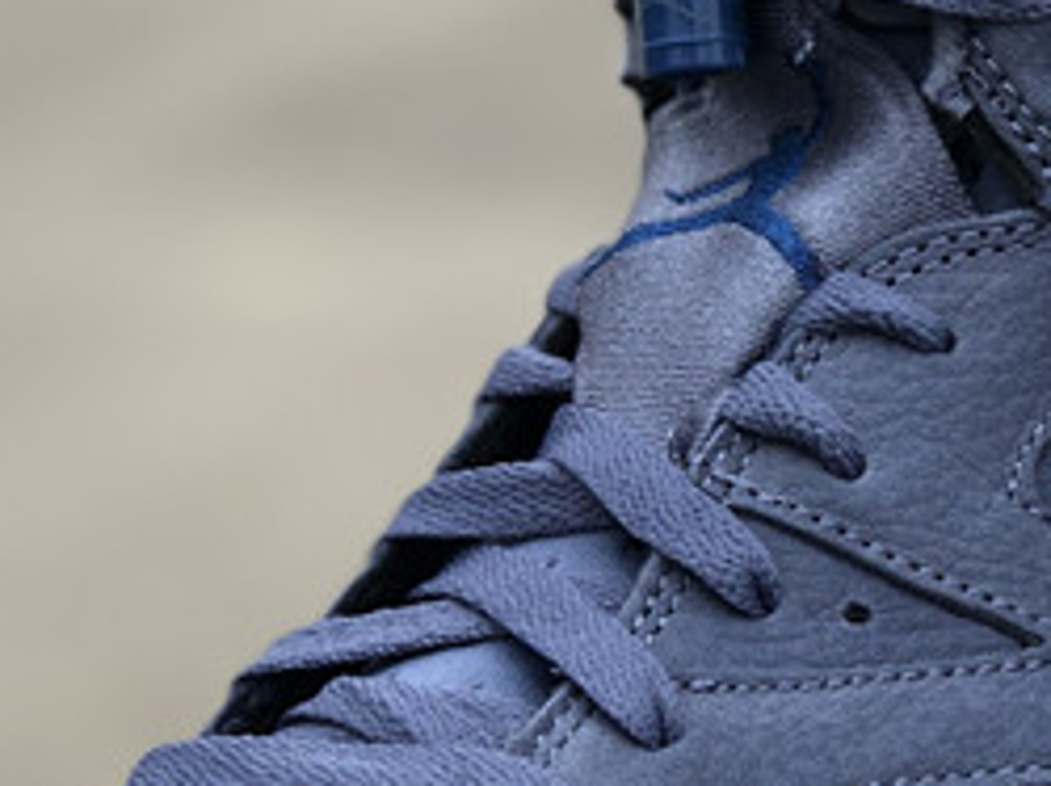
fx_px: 4671
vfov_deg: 9.6
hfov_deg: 12.7
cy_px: 570
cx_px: 925
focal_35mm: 154
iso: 16
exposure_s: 1/108
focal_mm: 6
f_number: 2.4
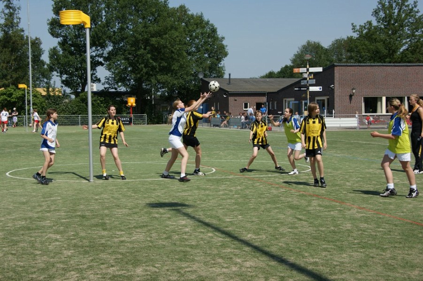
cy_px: 140
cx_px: 212
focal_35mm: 52
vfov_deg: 25.7
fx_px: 617
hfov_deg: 37.9
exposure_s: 1/500
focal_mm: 35
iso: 100
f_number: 7.1
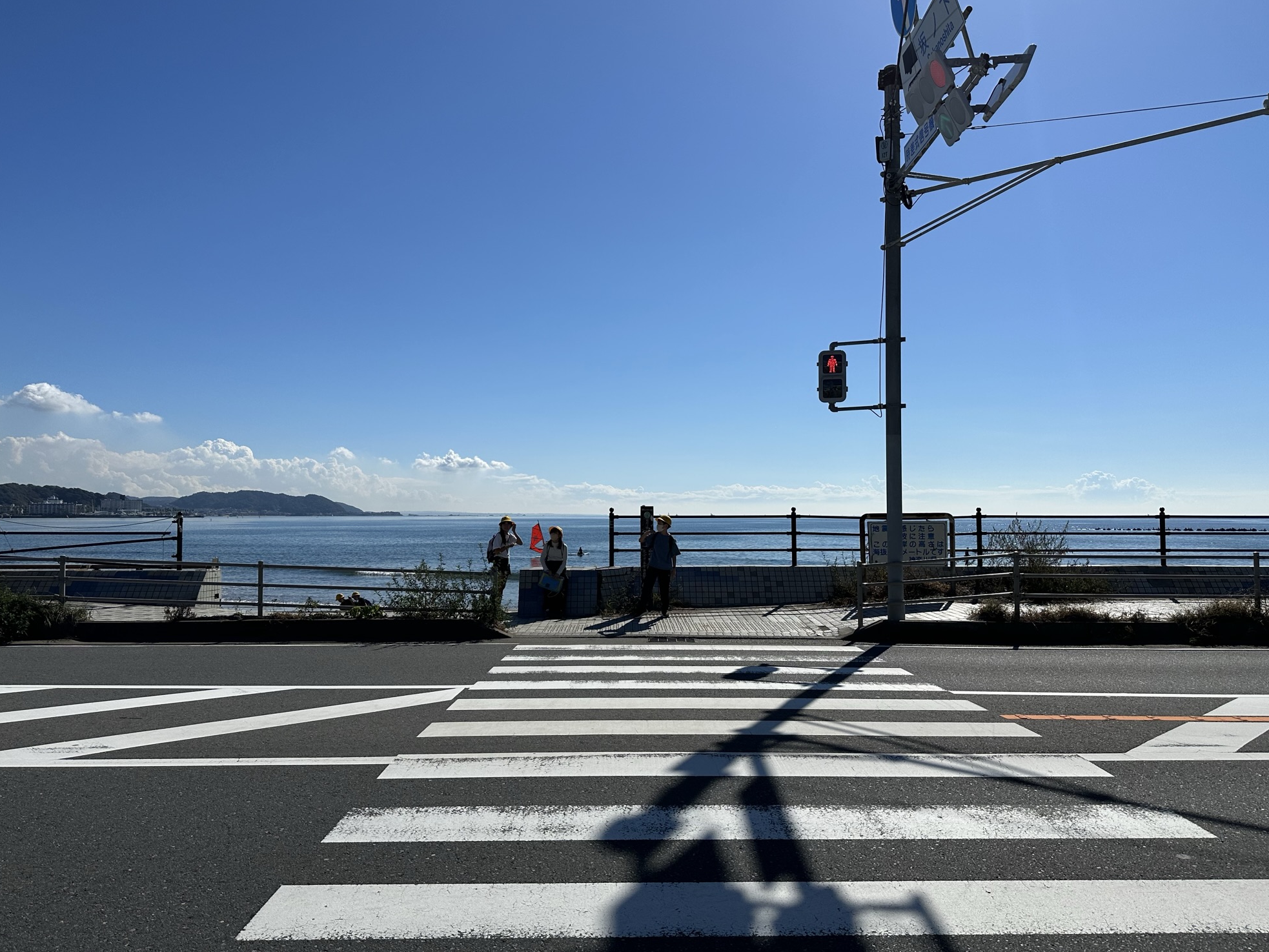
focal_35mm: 25
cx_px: 642
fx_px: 917
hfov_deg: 69.4
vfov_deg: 54.9
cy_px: 480
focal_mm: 6.86
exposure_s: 1/13699
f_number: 1.78
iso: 80
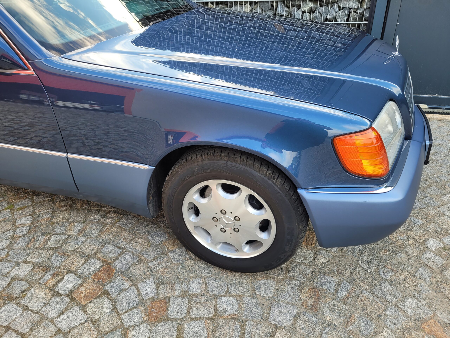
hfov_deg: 67.3
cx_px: 225
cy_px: 169
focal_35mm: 26
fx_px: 338
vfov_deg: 53.1
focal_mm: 5.4
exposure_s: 1/100
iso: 40
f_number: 1.8
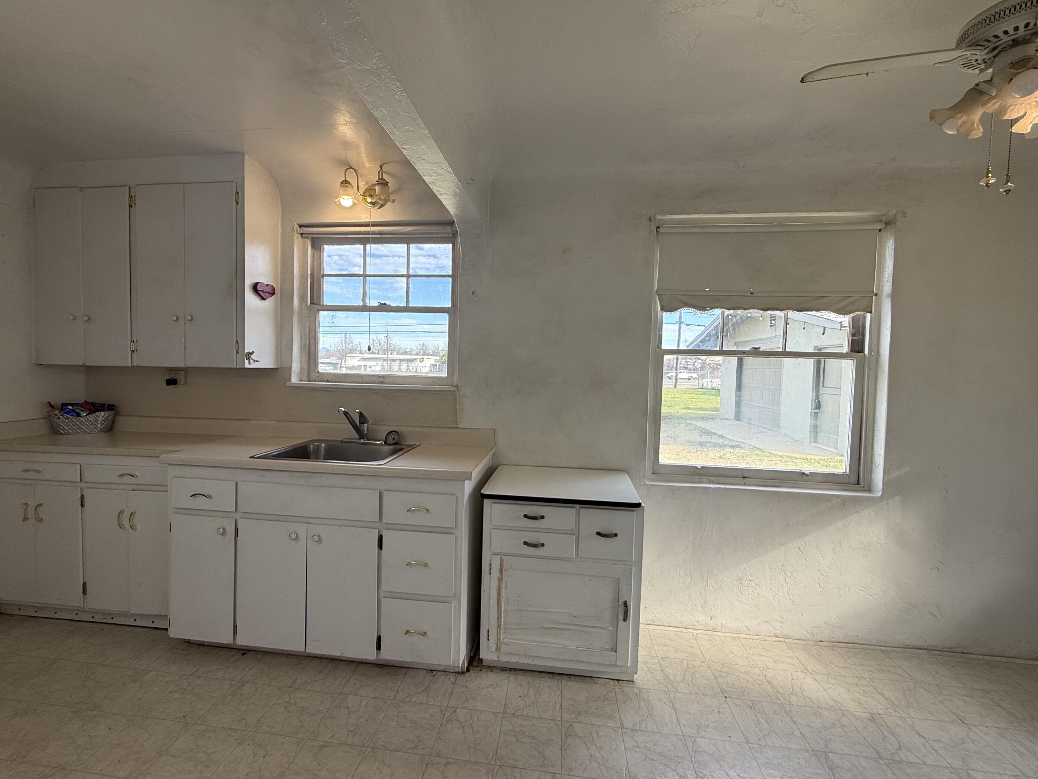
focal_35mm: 15
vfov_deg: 81.7
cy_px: 384
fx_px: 450
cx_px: 512
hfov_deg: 98.2
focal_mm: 2.22
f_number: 2.2
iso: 64
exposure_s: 1/134
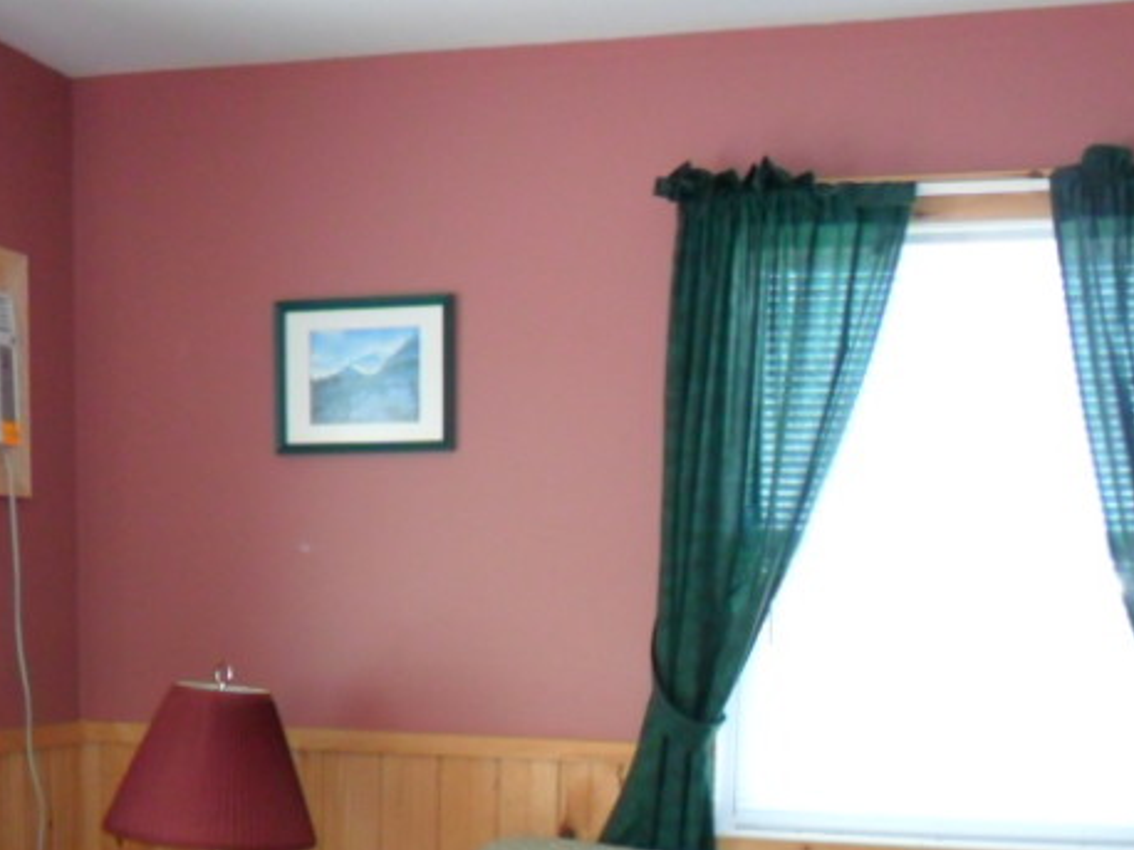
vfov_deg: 23.4
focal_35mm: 59
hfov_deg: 32.6
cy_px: 907
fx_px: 1932
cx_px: 438
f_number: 3.5
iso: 160
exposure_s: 1/45
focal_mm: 4.9
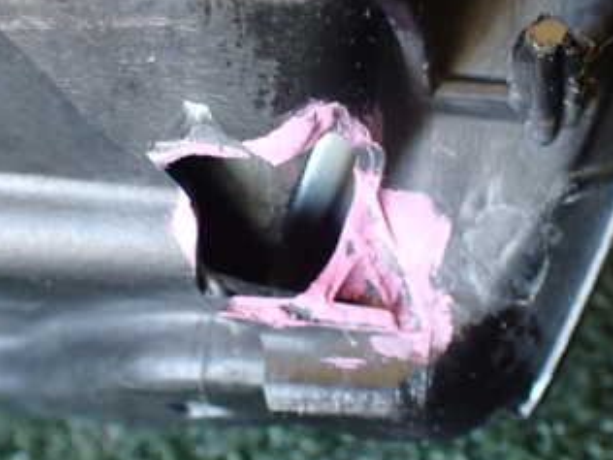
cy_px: 142
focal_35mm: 57
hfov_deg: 33.8
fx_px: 1009
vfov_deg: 25.5
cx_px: 281
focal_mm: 5.4
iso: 800
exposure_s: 1/40
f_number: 2.3
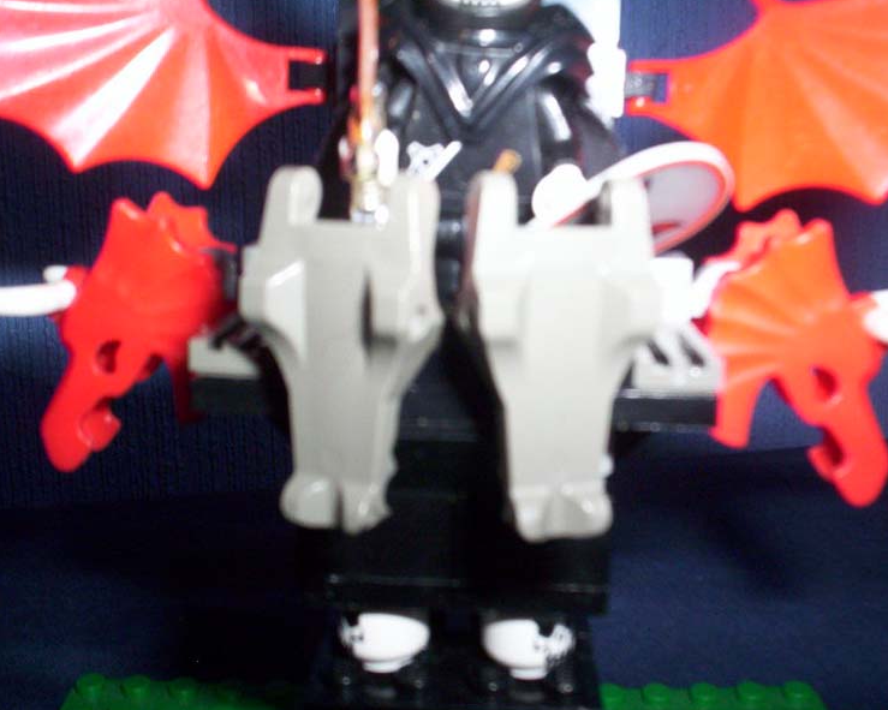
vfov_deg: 37.3
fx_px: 1051
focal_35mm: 40
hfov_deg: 45.8
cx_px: 455
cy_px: 352
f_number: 4.5
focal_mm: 4.99
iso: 140
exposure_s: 1/60
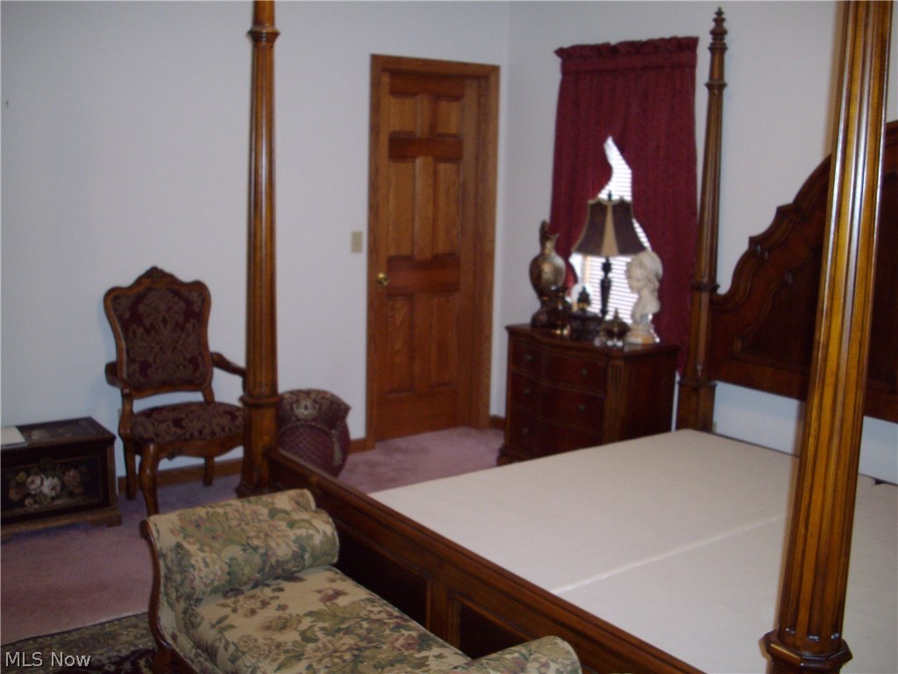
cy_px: 337
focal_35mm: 37
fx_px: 960
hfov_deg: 50.1
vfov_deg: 38.7
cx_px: 449
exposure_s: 1/50
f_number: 2.8
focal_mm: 6.2
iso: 201
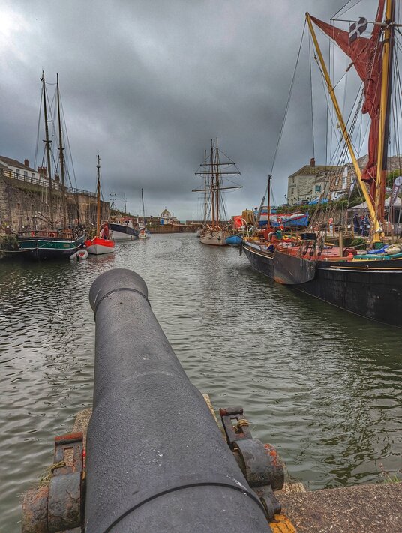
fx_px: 370
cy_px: 266
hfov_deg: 57.0
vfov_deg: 71.5
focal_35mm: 24
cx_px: 201
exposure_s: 1/455
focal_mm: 6.81
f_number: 1.85
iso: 51
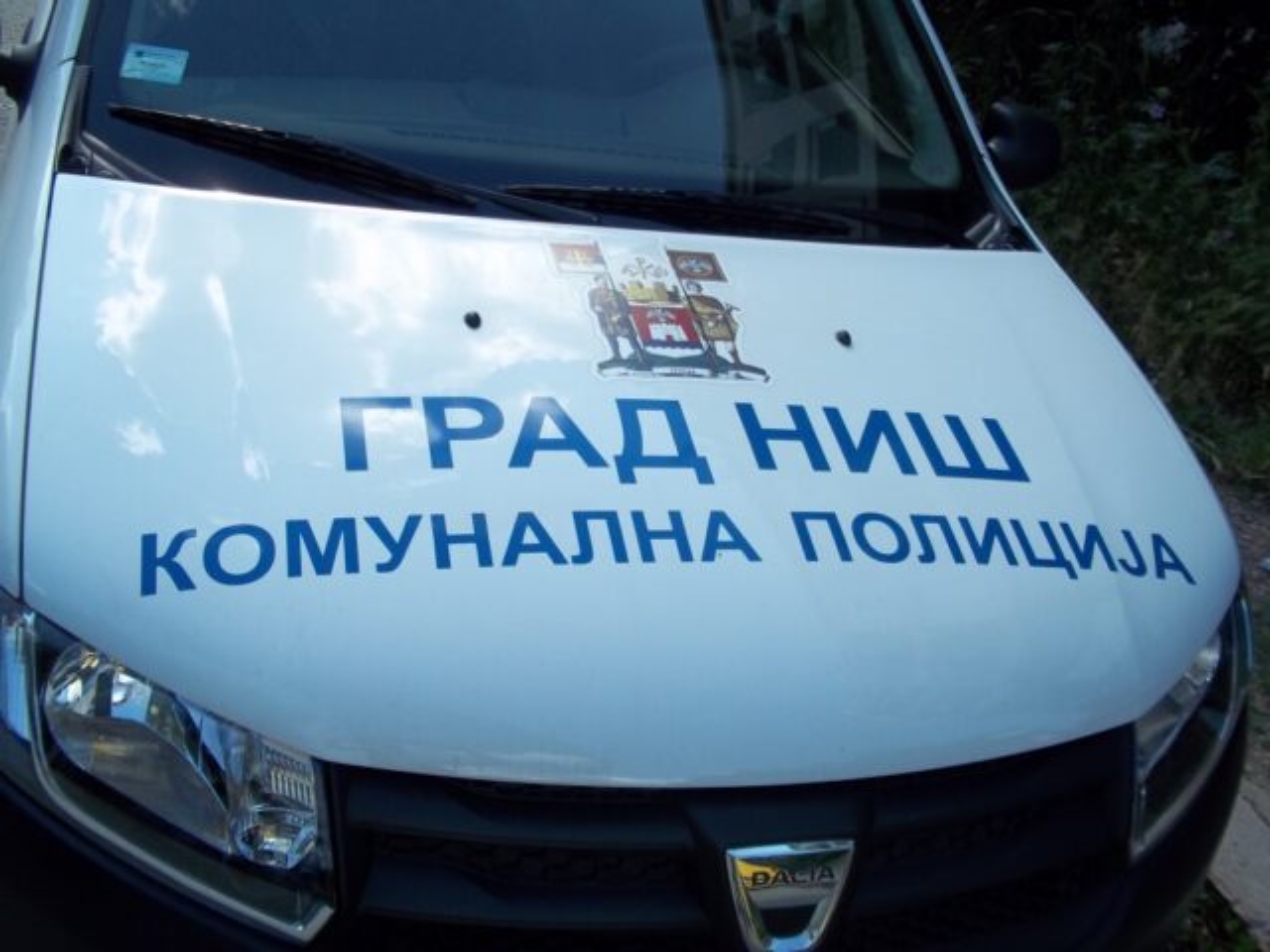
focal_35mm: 36
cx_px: 635
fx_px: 1321
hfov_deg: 51.4
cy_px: 476
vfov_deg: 39.7
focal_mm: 6.5
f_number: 3.1
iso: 80
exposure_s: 1/500
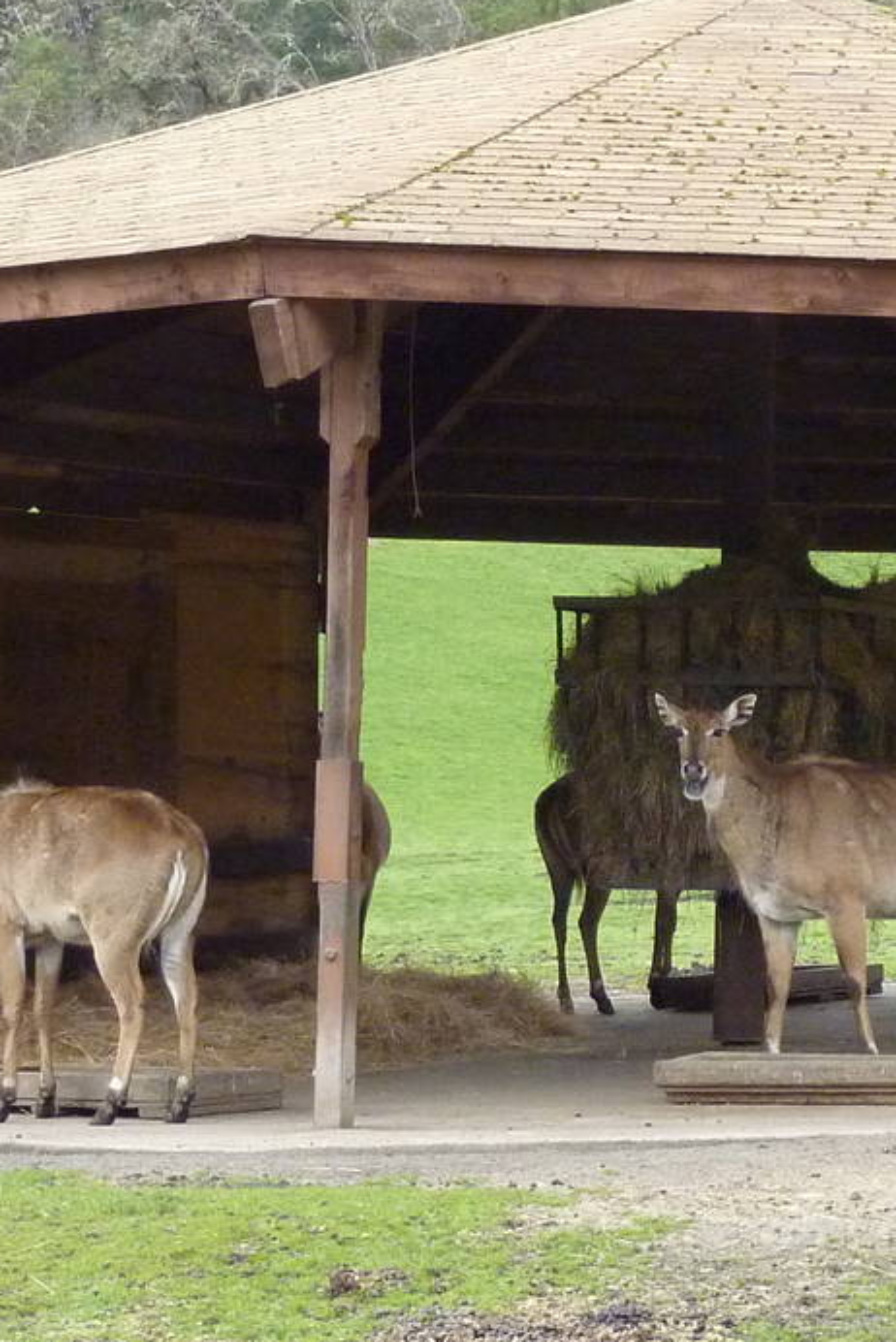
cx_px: 745
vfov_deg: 16.4
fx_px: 4662
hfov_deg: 10.9
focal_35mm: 125
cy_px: 502
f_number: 3.8
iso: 400
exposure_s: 1/500
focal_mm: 8.5
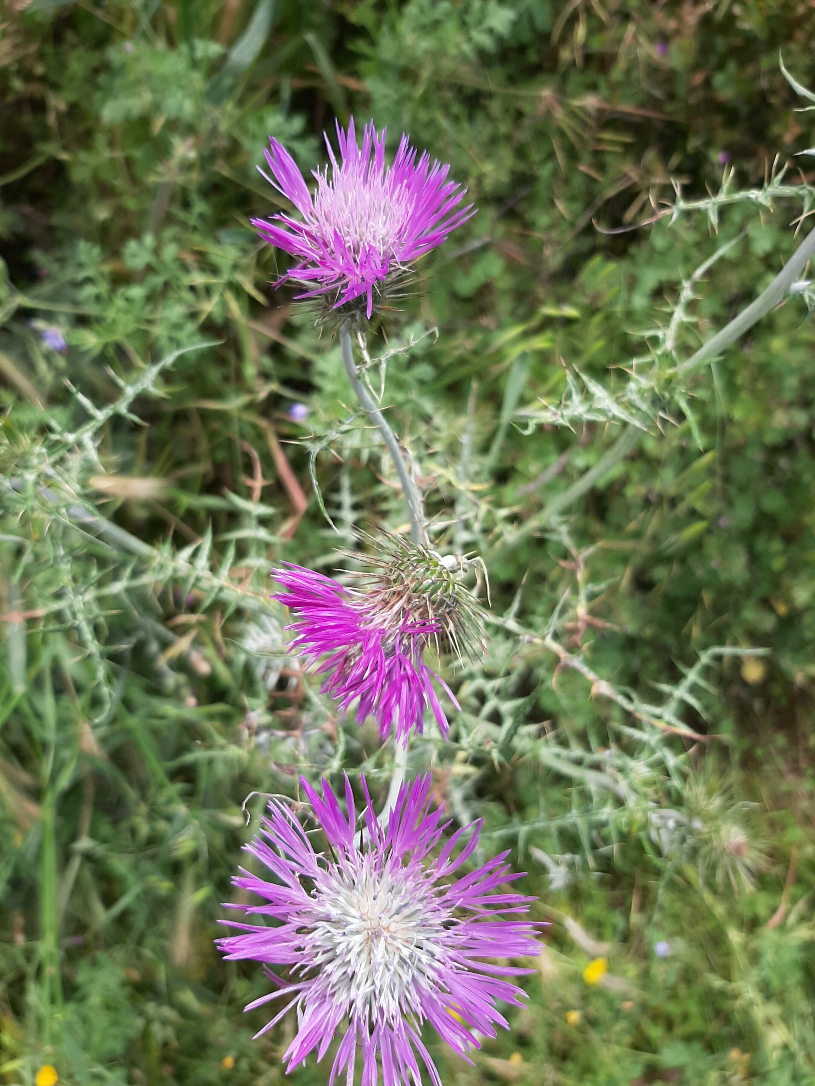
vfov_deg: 67.3
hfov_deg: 53.1
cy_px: 543
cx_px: 408
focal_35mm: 26
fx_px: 816
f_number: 1.7
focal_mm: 3.93
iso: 40
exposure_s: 1/917
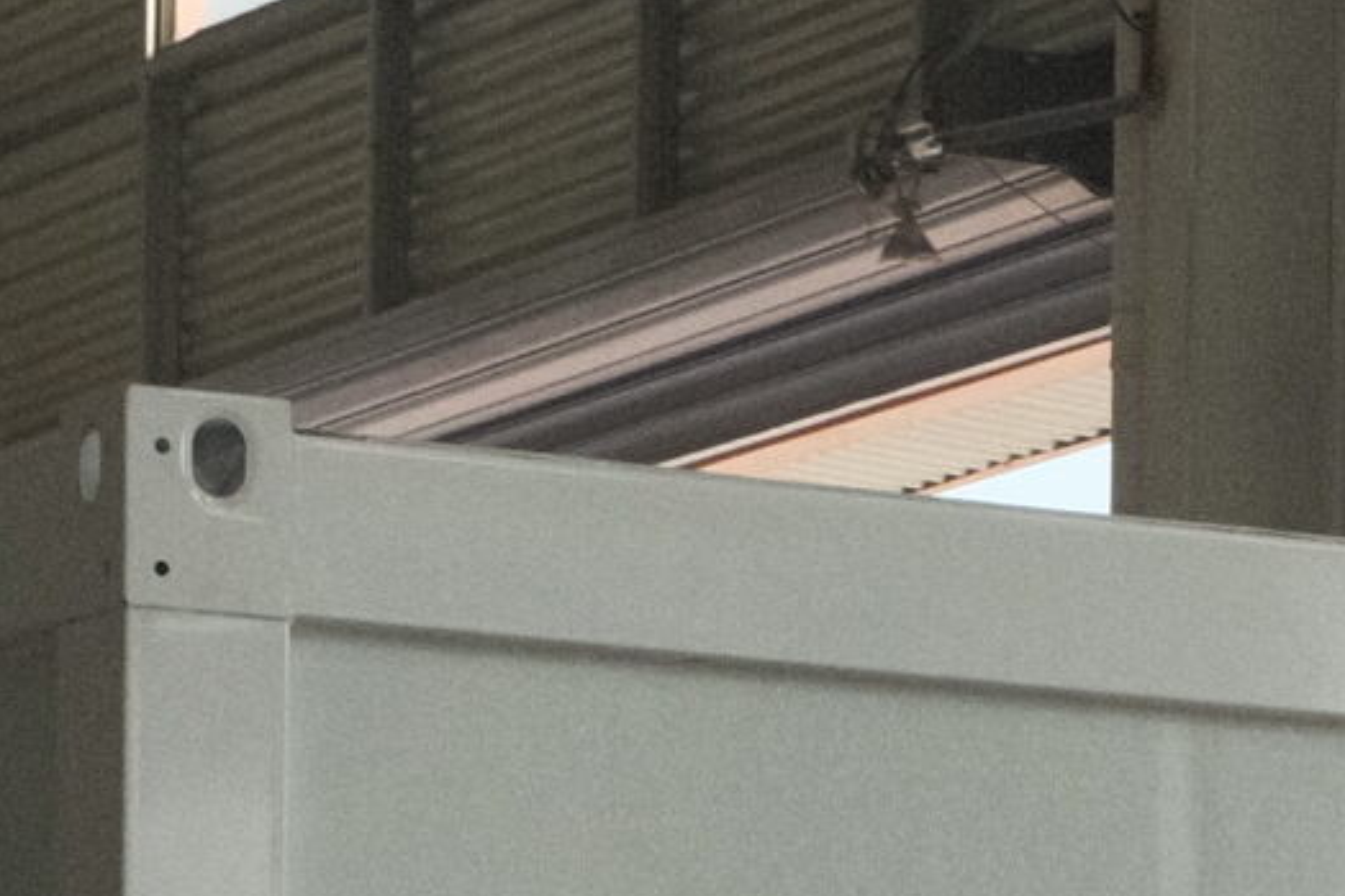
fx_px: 10233
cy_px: 2434
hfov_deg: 7.4
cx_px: 1866
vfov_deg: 4.8
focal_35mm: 274
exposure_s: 1/4000
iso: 6400
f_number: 6.4
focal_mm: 30.5
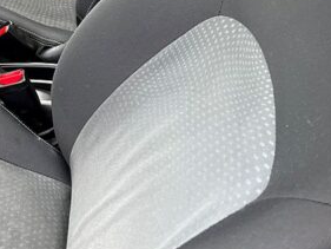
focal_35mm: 74
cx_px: -97
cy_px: 15
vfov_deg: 19.5
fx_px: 708
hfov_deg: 23.4
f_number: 1.6
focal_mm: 5.1
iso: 32
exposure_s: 1/122
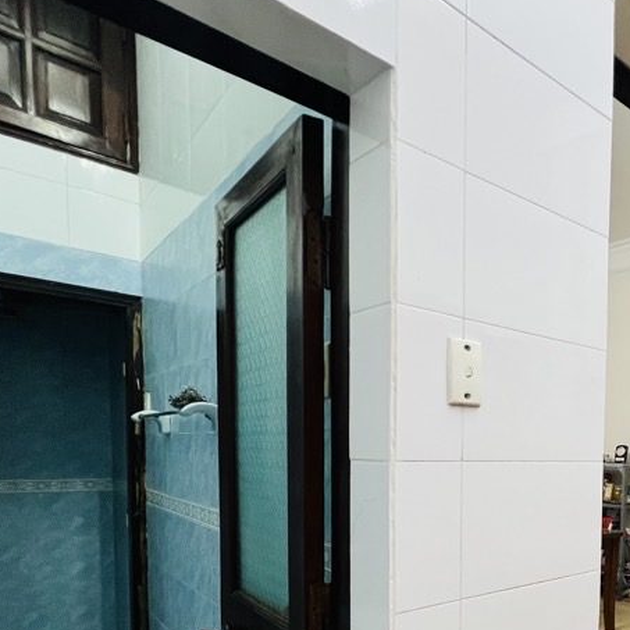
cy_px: 494
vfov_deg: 57.0
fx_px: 535
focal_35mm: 26
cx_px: 569
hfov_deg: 53.3
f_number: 1.8
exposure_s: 1/50
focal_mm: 1.57
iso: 200
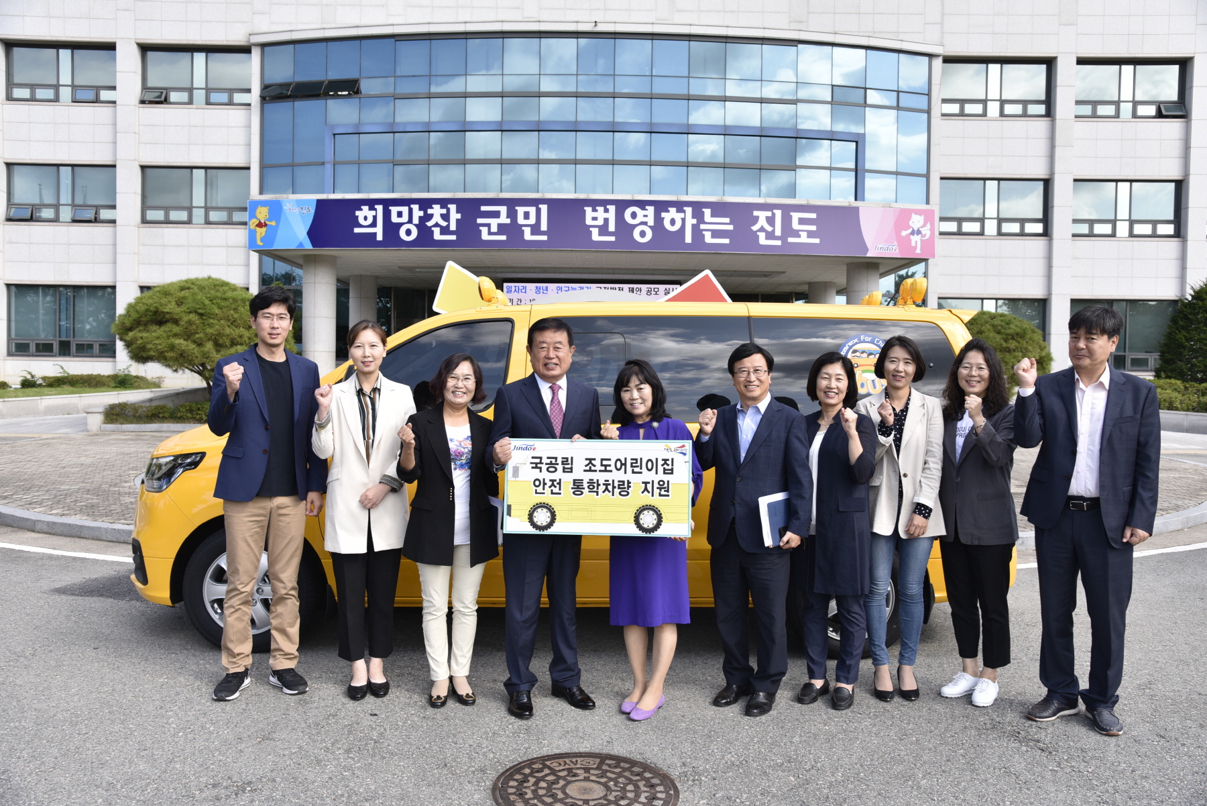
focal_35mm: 30
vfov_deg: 43.6
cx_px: 604
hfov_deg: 61.9
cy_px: 403
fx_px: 1006
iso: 100
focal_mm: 30
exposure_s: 1/125
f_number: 6.3
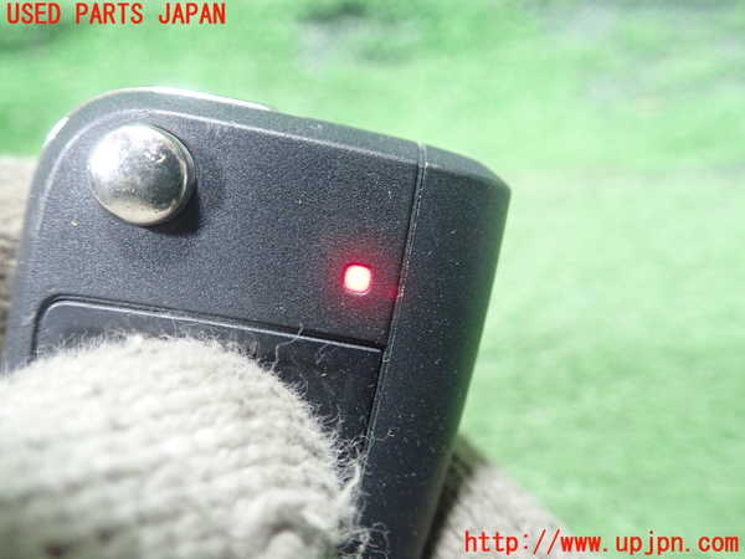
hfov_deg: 60.0
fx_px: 646
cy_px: 280
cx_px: 372
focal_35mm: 30
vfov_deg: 46.8
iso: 800
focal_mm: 5.5
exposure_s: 1/60
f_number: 2.3
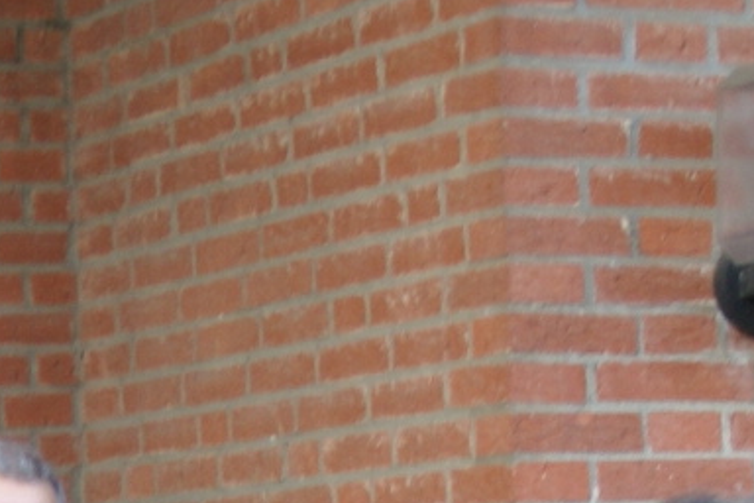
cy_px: 1034
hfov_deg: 9.8
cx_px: 287
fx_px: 4398
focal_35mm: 210
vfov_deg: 6.3
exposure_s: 1/50
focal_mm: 28
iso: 200
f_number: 4
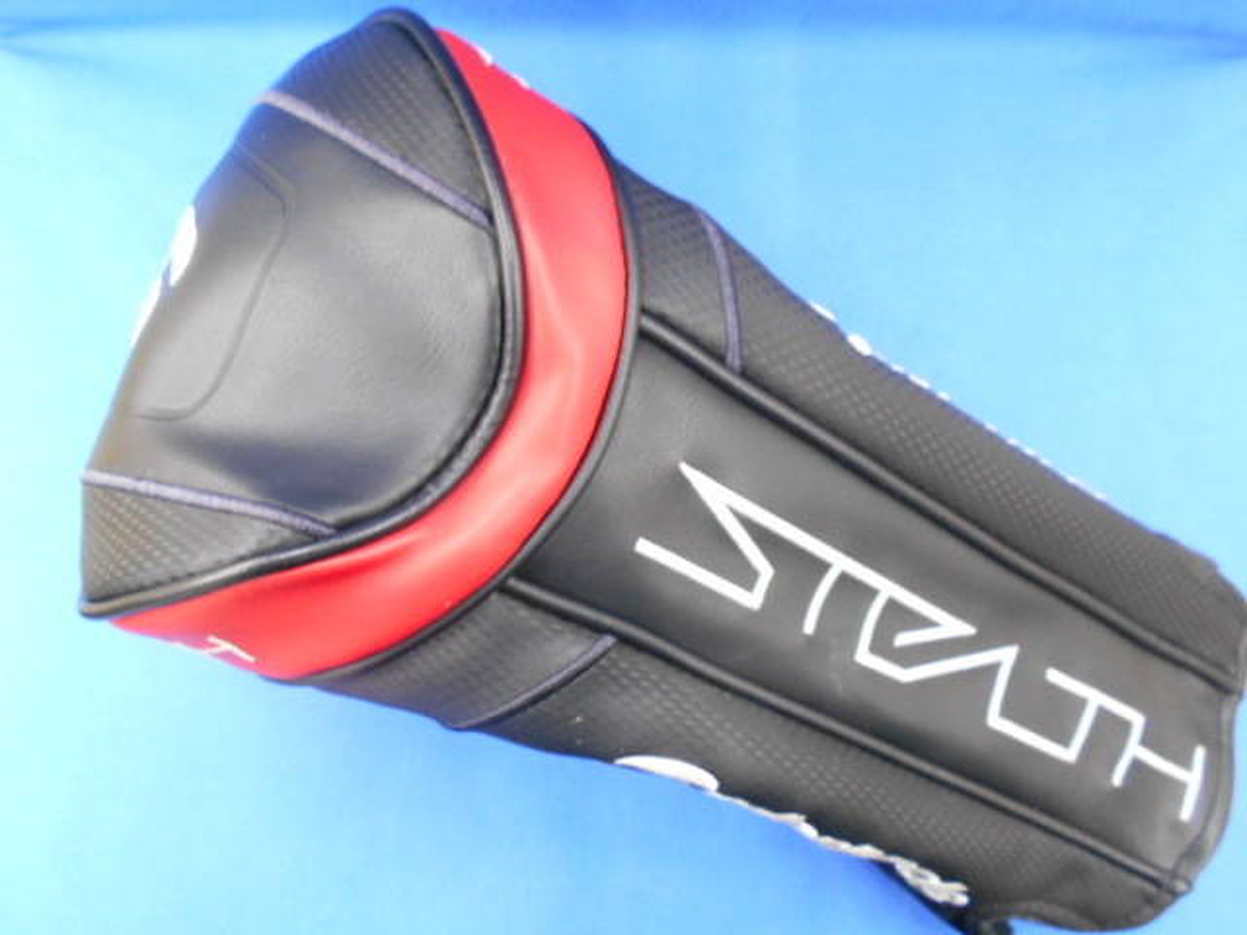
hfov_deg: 67.3
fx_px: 937
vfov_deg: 53.1
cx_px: 624
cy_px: 468
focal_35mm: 26
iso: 400
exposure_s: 1/8
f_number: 3.2
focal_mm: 4.6
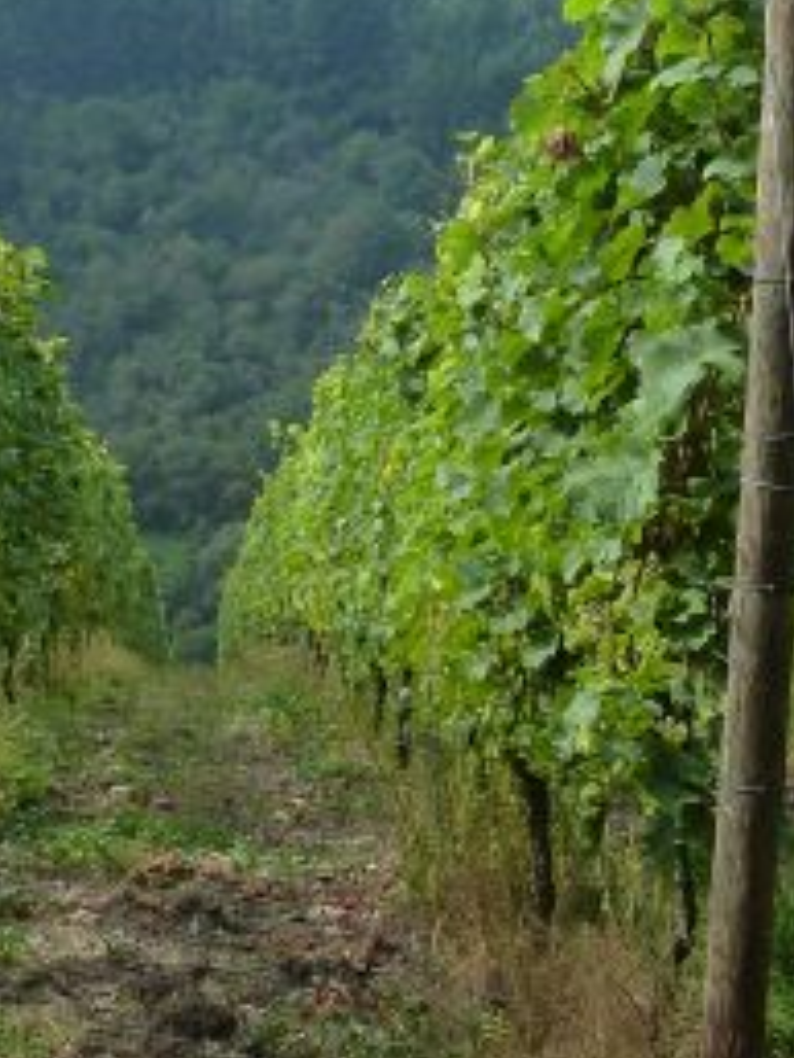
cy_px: 531
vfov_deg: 27.8
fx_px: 2139
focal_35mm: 70
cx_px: 173
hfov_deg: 20.8
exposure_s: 1/400
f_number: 4
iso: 125
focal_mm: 4.1
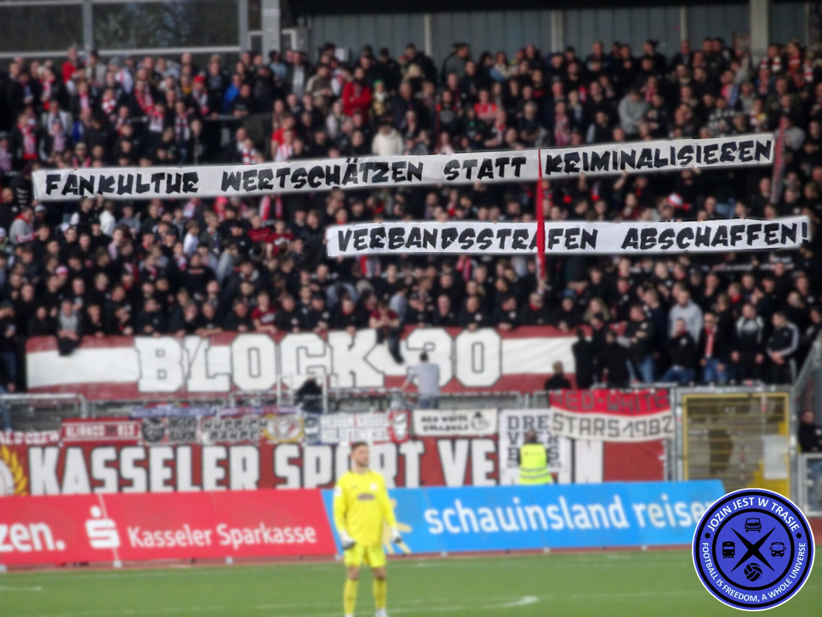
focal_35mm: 355
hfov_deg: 5.6
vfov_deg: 4.2
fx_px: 8430
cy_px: 308
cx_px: 411
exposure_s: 1/80
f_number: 6.3
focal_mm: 60.59
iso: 800
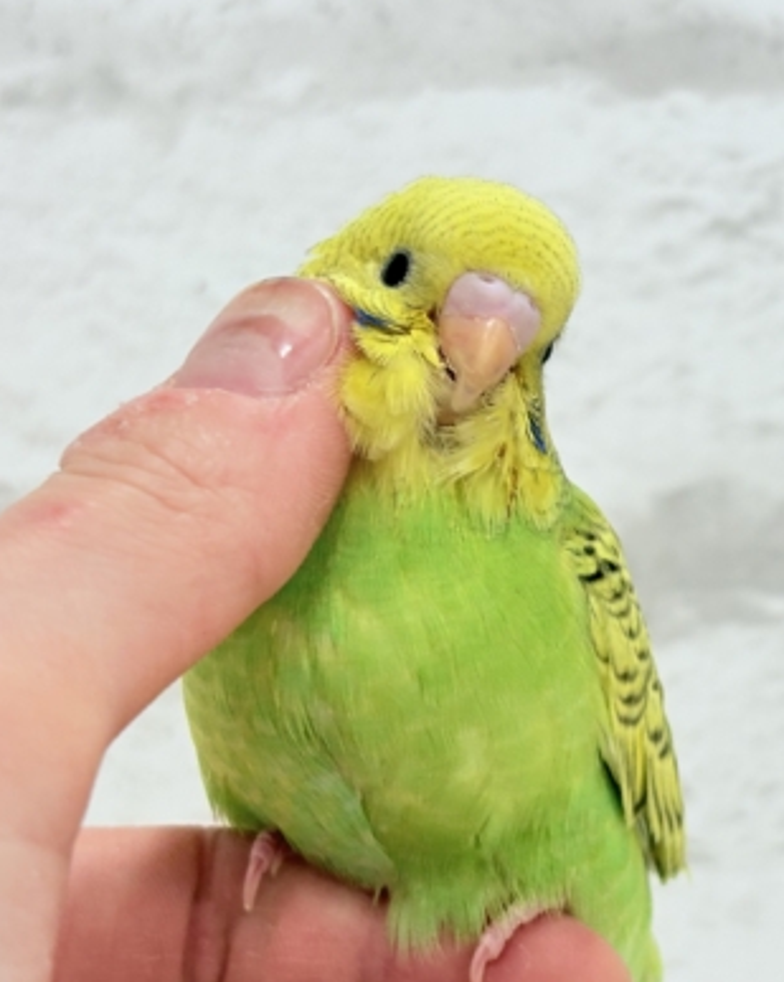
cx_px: 733
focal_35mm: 84
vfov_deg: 22.8
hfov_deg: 17.9
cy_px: 492
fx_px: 2439
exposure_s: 1/50
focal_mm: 5.96
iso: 40
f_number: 1.6
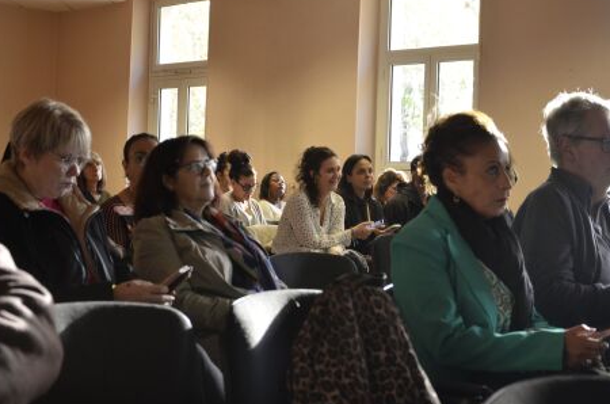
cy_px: 195
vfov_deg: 21.1
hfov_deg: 31.5
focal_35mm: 64
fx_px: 1082
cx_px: 309
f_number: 4.5
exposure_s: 1/40
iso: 800
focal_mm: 40
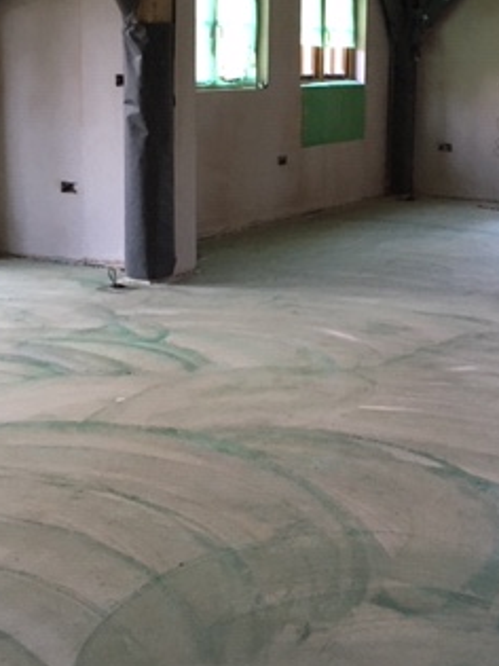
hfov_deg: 24.6
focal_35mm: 59
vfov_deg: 32.4
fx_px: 1135
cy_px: 220
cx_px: 345
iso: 200
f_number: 2.2
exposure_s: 1/20
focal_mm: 4.15
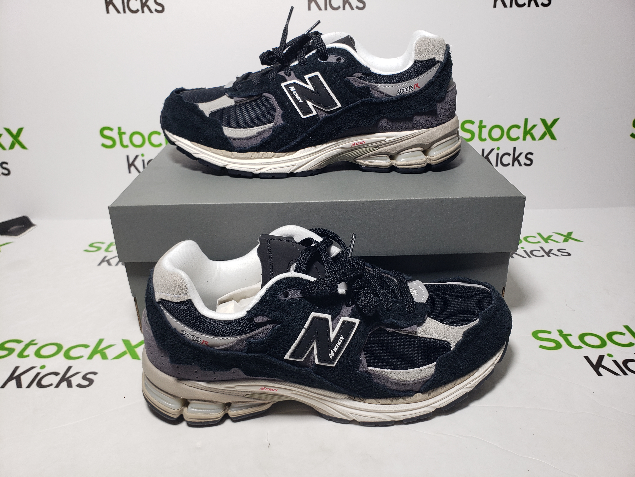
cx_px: 318
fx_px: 477
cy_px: 238
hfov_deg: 67.3
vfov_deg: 53.1
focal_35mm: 26
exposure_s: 1/147
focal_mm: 4.3
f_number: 2.4
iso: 50
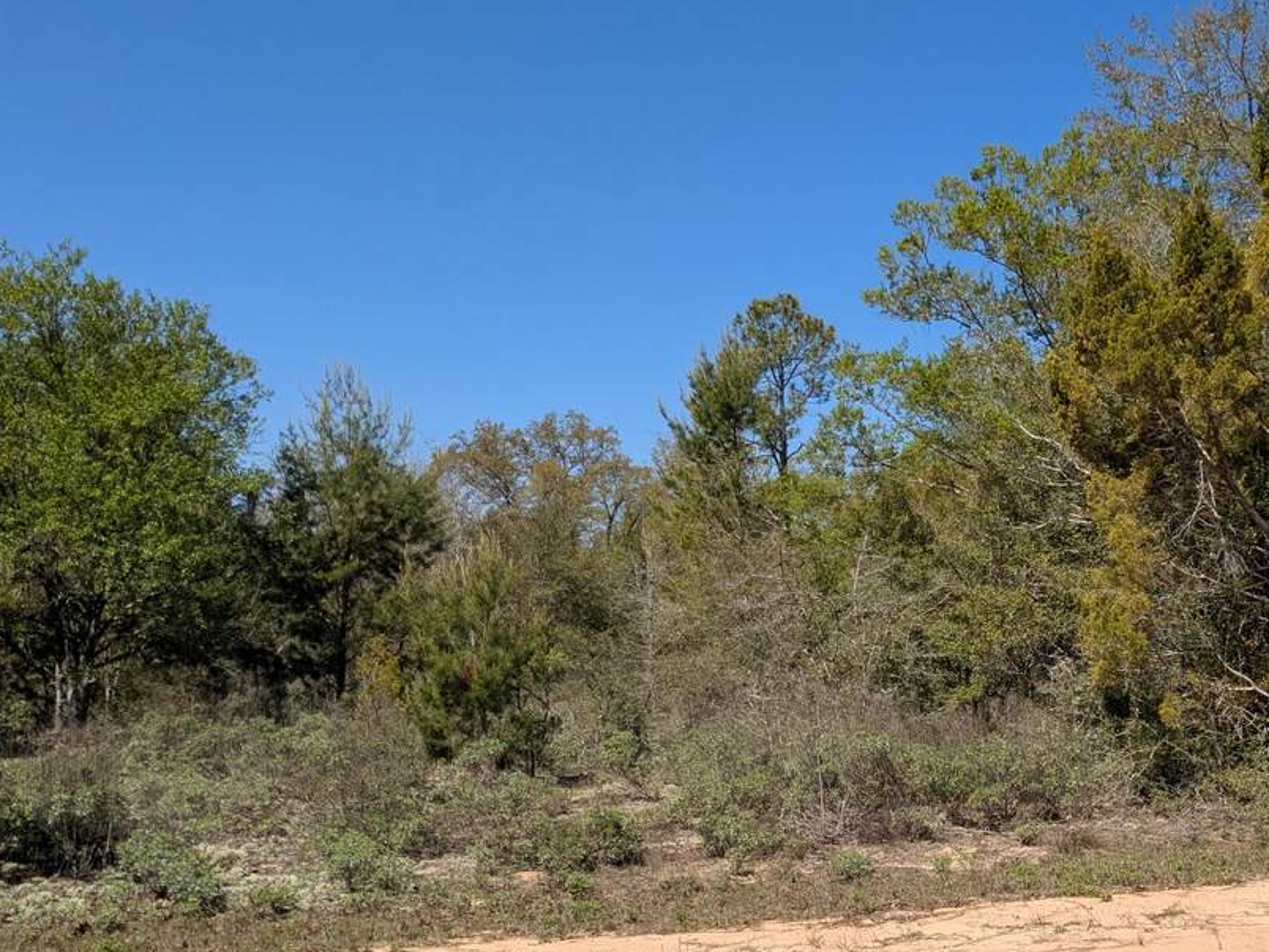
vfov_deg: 33.3
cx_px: 966
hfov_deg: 42.4
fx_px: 1576
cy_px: 630
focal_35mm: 43
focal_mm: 4.38
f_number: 1.73
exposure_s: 1/3891
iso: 58
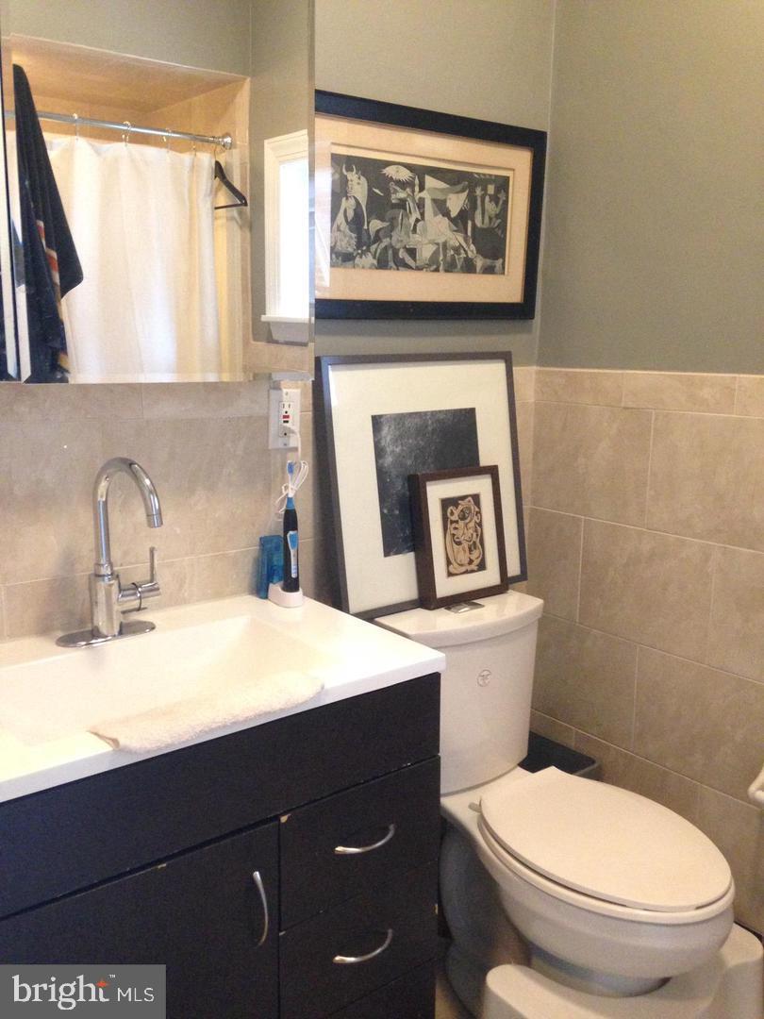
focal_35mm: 33
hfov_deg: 42.9
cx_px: 382
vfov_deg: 55.4
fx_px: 971
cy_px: 510
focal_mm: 4.12
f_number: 2.4
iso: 320
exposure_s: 1/20
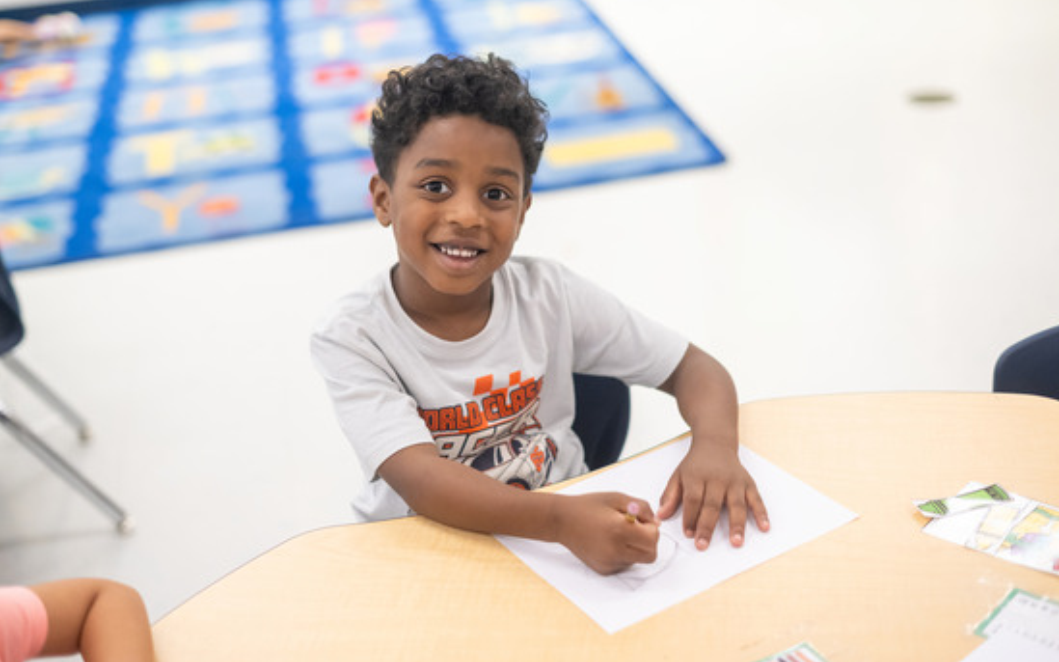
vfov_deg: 24.9
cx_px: 525
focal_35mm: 52
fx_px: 1501
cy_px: 316
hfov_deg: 38.9
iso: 1600
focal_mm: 50
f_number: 2
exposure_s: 1/250
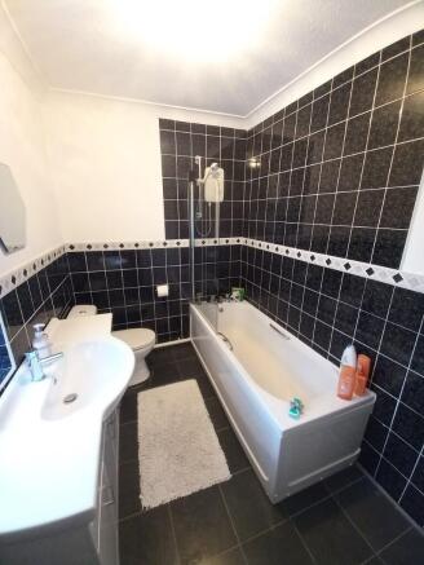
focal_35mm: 13
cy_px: 282
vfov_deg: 106.2
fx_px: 212
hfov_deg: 89.9
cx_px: 212
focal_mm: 1.13
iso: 320
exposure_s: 1/14.3
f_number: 2.2
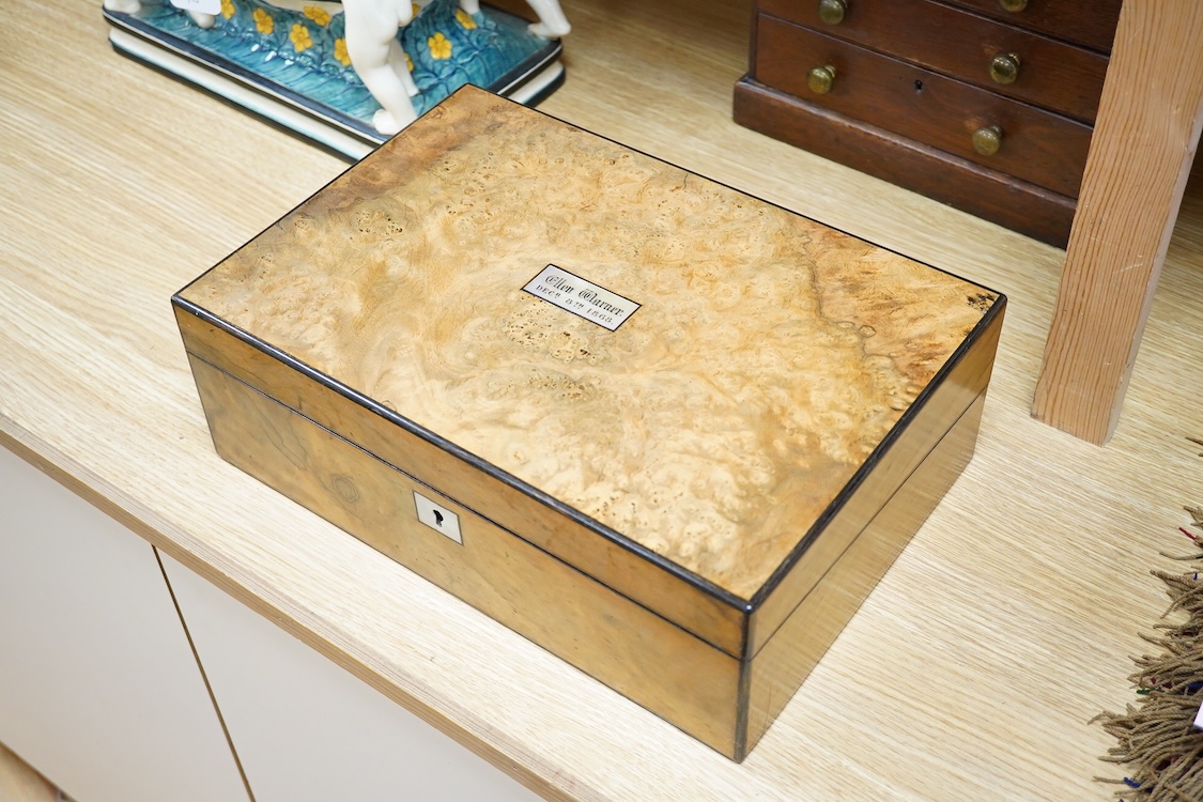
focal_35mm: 45
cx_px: 602
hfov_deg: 43.6
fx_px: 1504
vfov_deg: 29.9
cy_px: 401
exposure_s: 1/160
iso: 2500
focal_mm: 30
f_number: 5.6
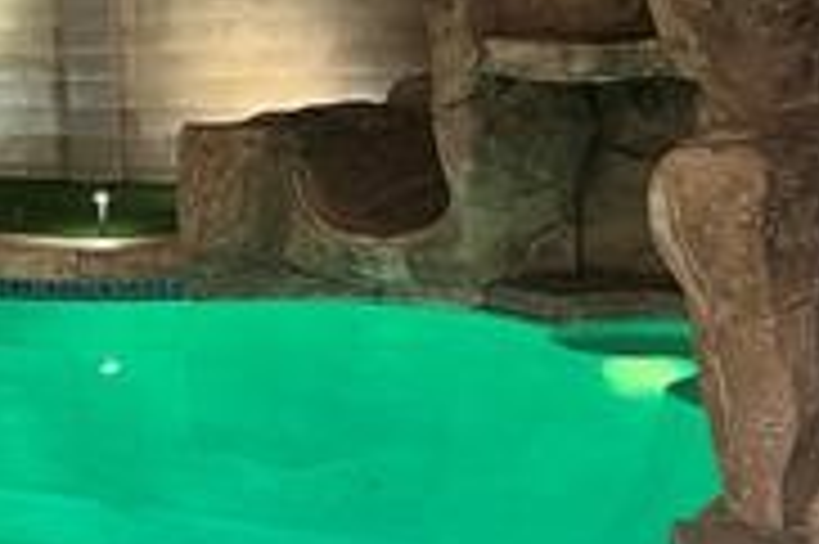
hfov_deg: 29.3
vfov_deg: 20.3
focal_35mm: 67
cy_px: 245
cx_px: 140
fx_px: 1523
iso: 640
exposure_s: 1/30
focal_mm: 5.7
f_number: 1.5
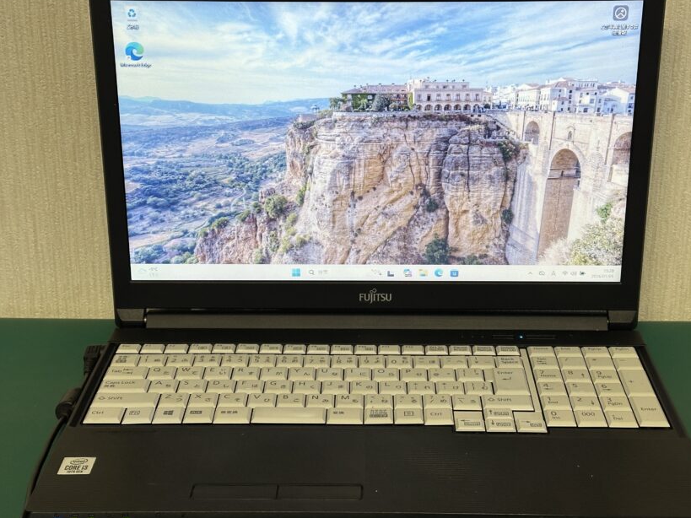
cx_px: 364
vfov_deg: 24.4
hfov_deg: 32.2
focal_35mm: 60
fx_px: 1198
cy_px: 258
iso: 80
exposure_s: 1/50
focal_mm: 6.86
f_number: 1.78
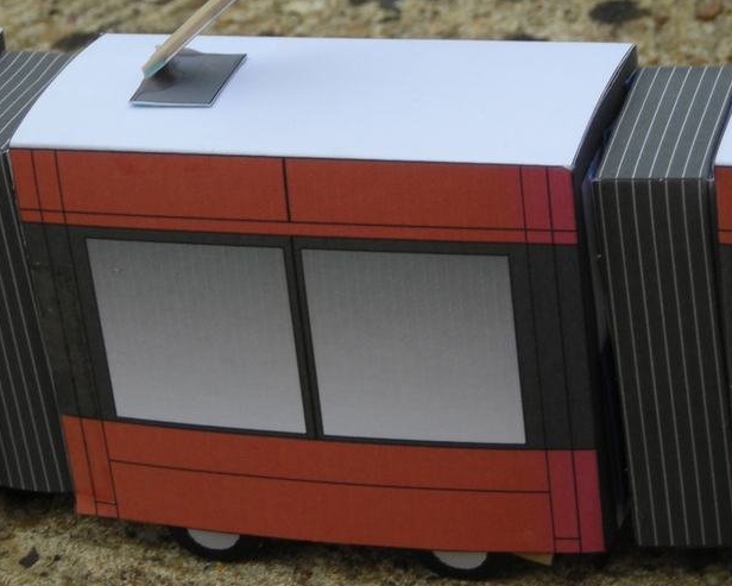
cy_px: 314
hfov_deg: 13.1
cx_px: 335
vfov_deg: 10.5
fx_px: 3185
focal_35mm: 147
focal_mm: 19.2
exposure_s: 1/156
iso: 50
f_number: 5.3
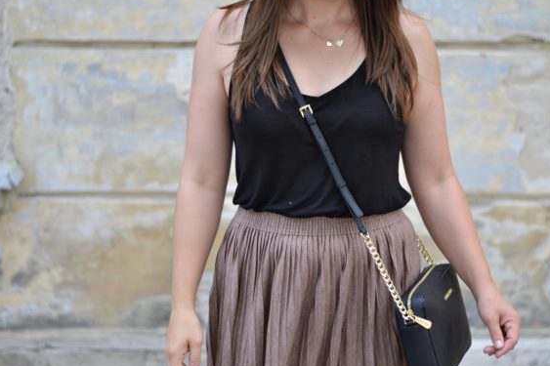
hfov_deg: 25.4
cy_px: 183
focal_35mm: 80
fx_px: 1222
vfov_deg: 17.1
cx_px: 290
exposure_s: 1/1000
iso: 100
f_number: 1.8
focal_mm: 50
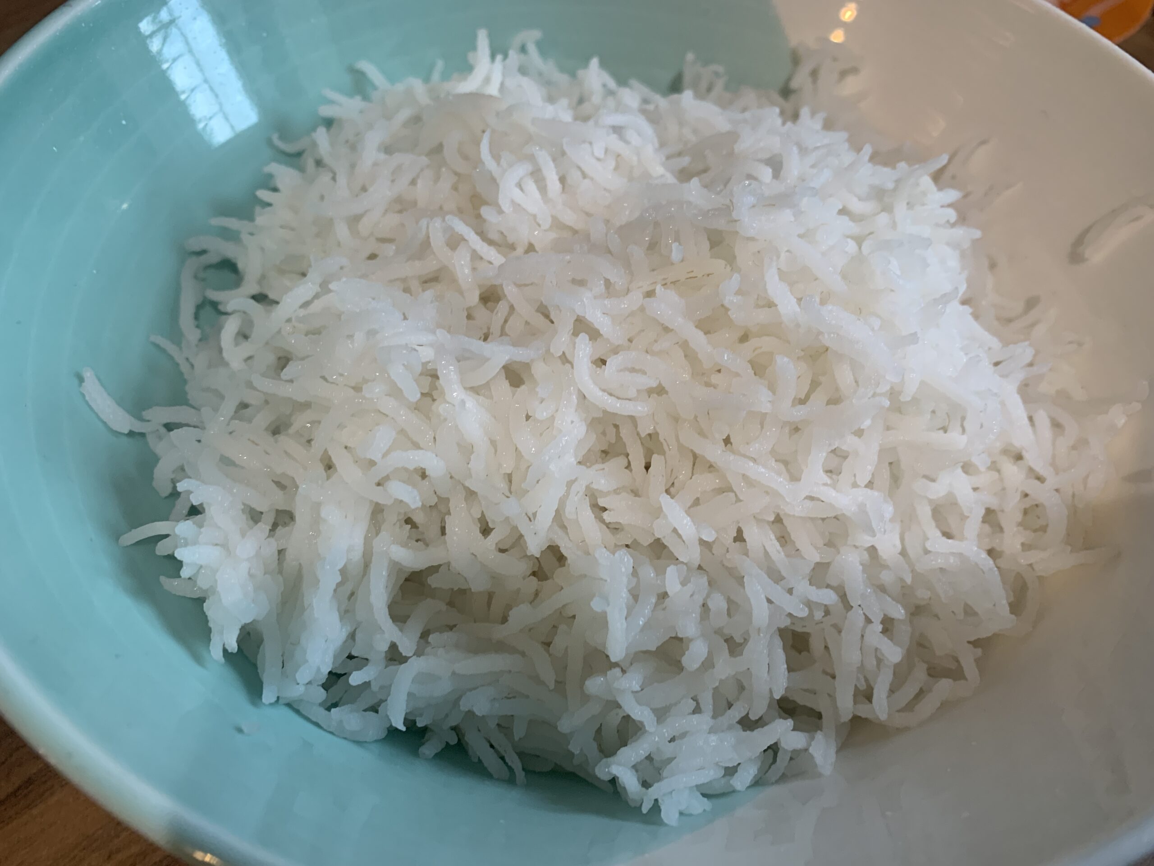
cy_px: 433
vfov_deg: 53.1
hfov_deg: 67.3
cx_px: 577
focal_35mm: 26
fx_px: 867
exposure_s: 1/50
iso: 125
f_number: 1.8
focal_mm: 4.25
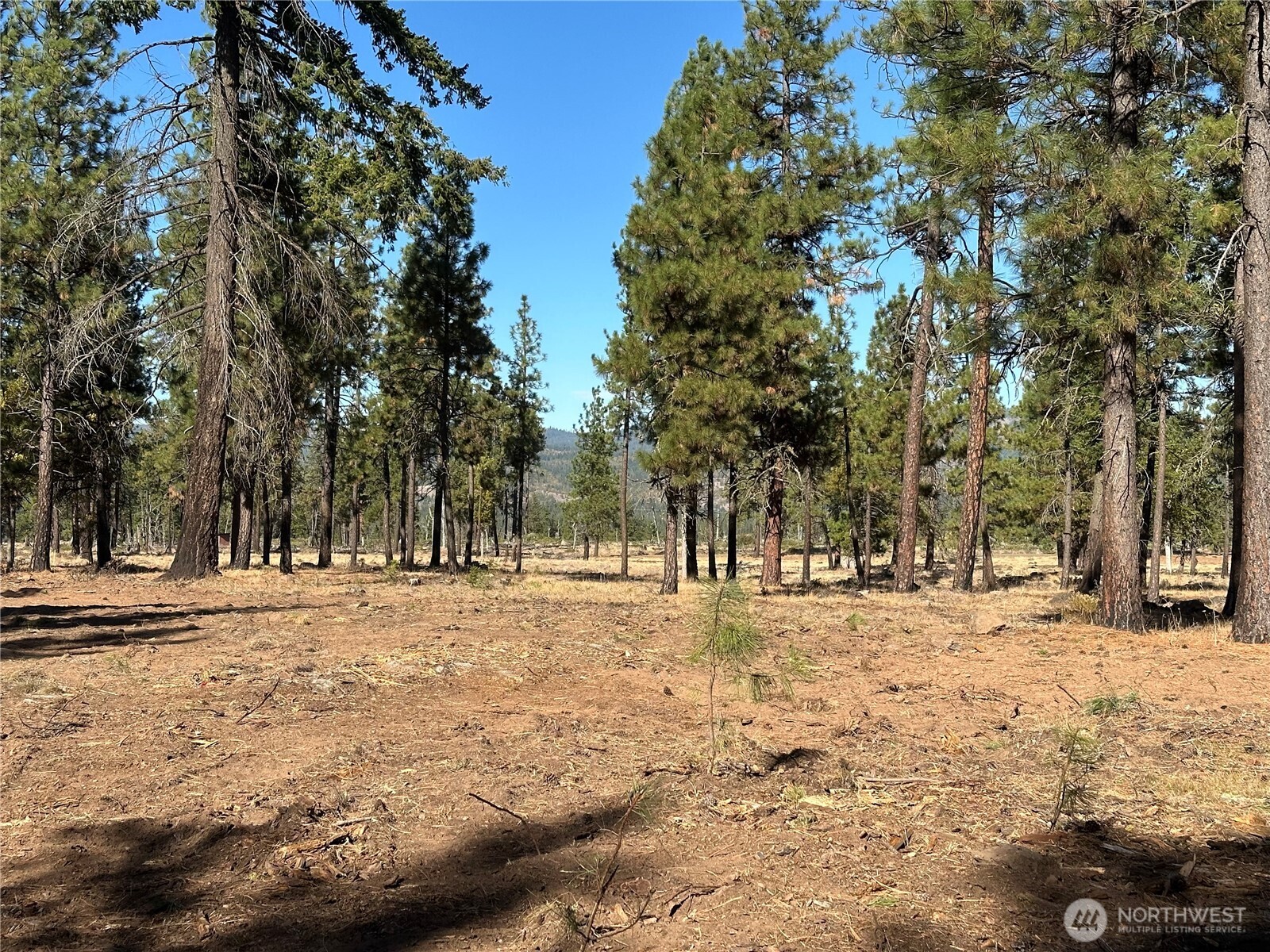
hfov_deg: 39.7
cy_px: 476
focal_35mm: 48
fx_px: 1761
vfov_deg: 30.3
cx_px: 635
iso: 64
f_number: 1.78
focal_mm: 6.86
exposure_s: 1/2597
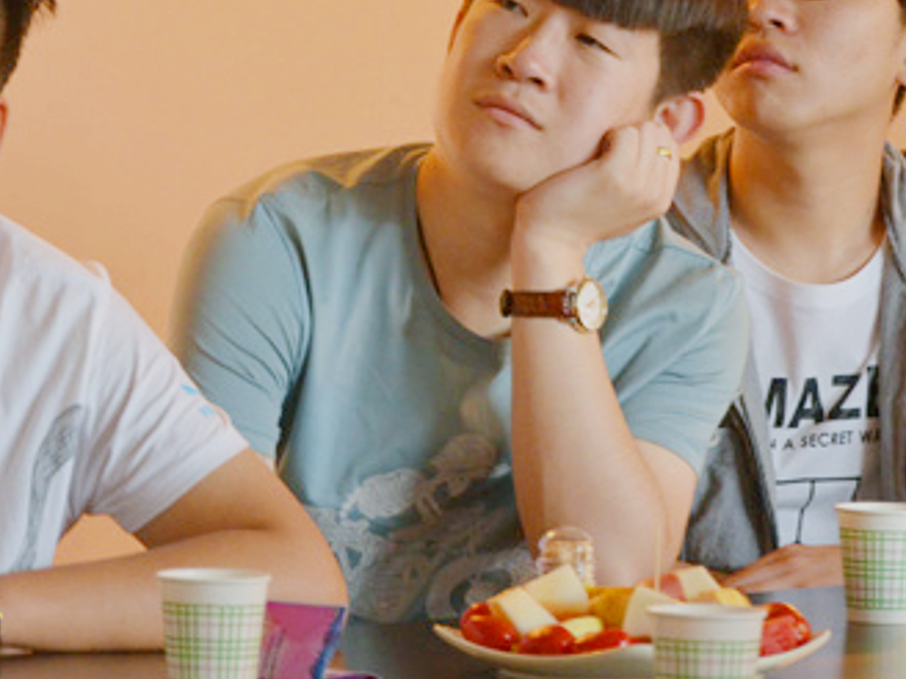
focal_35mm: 295
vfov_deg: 5.0
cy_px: 134
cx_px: 378
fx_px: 7719
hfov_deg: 6.7
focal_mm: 105
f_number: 5.6
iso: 1250
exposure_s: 1/15
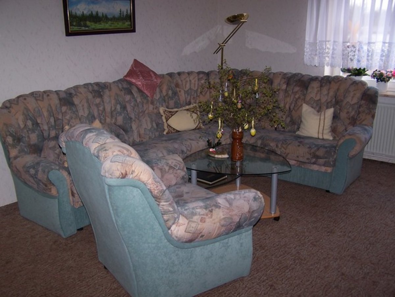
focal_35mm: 38
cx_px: 198
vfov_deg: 37.7
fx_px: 434
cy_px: 148
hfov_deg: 49.0
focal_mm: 6.3
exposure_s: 1/60
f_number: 2.8
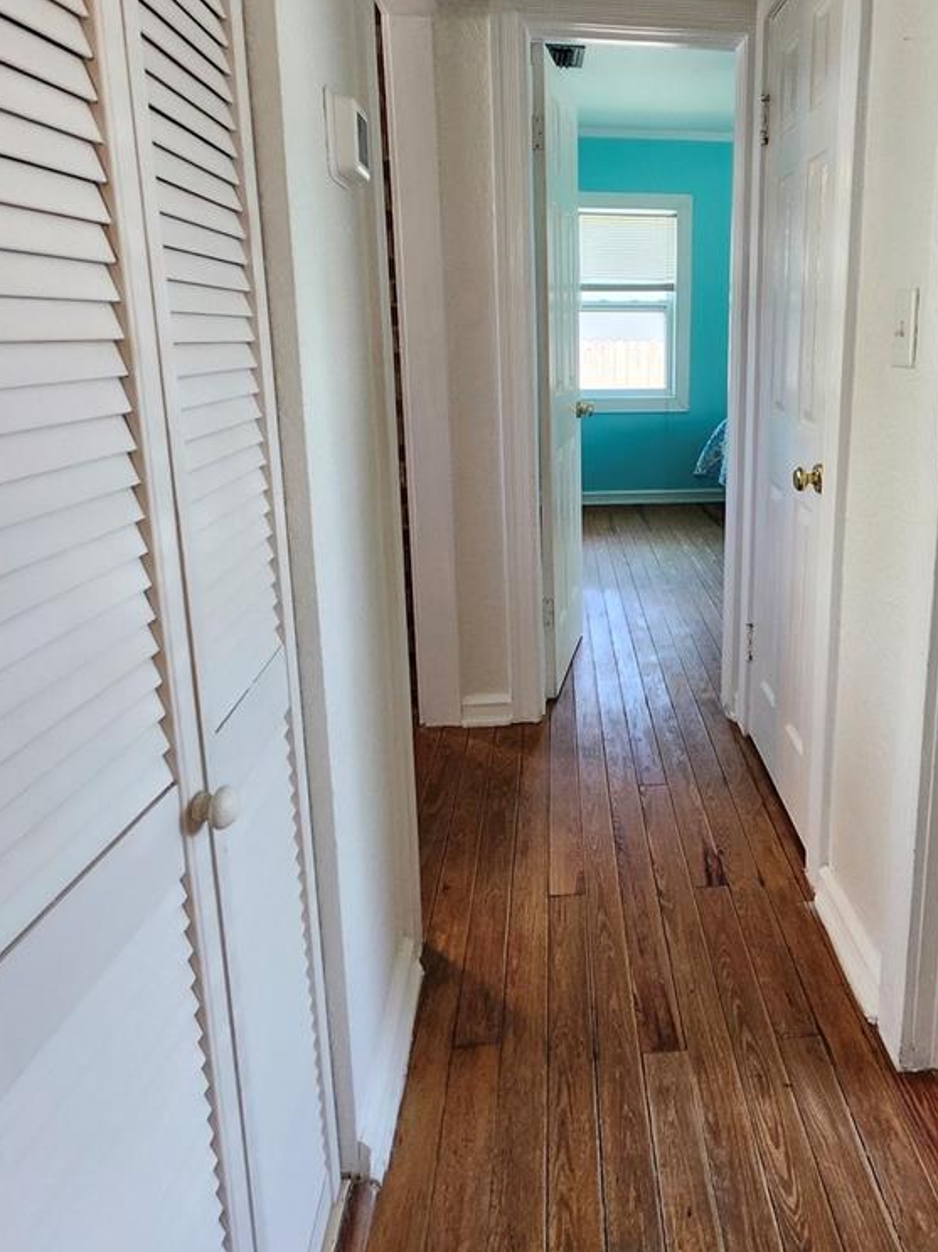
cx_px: 640
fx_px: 759
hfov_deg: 61.6
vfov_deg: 77.9
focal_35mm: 21
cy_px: 485
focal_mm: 1.74
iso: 320
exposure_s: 1/60
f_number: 2.2
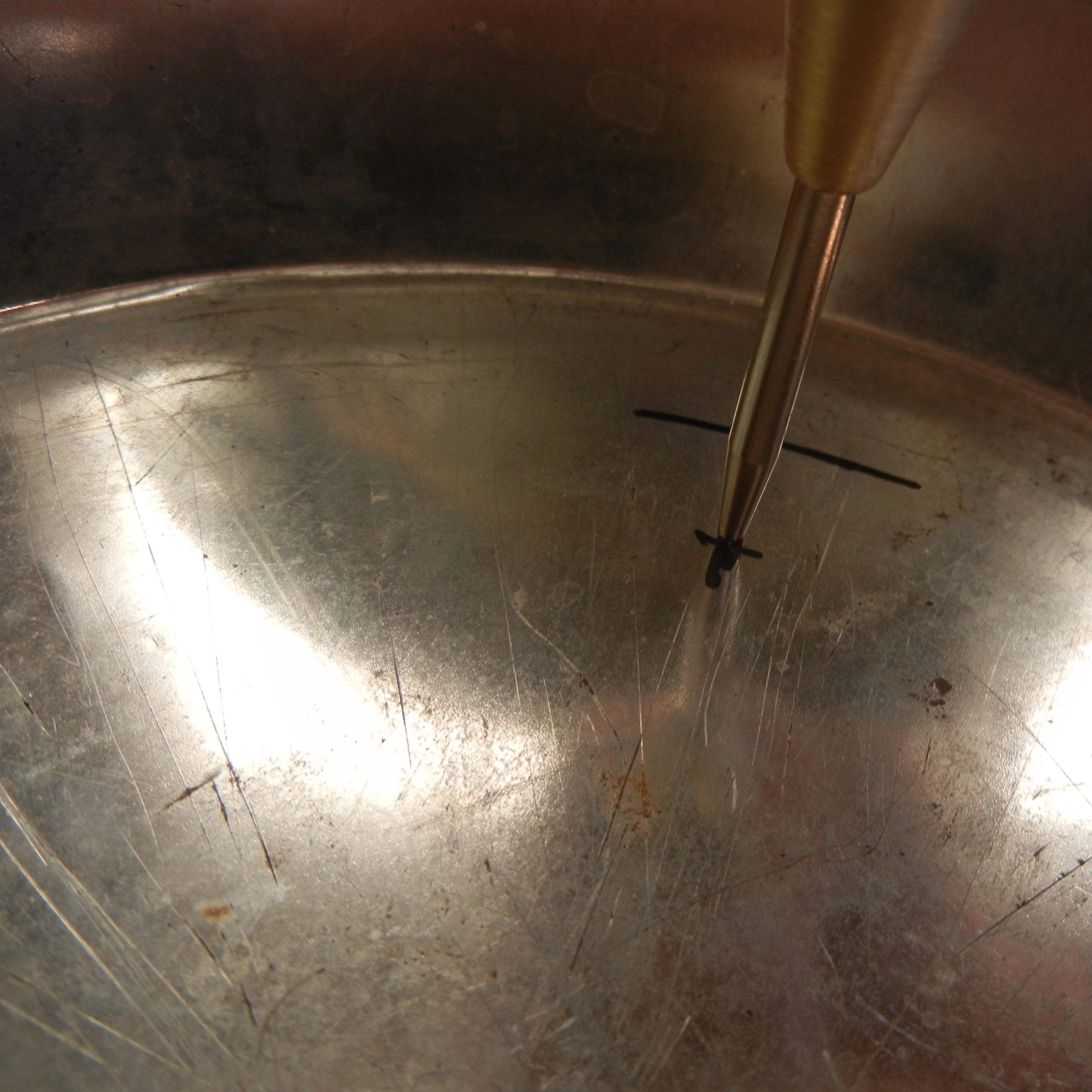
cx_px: 674
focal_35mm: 36
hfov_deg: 45.7
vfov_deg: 46.0
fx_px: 1285
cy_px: 555
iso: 160
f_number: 3.5
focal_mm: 5.4
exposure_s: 1/44.4
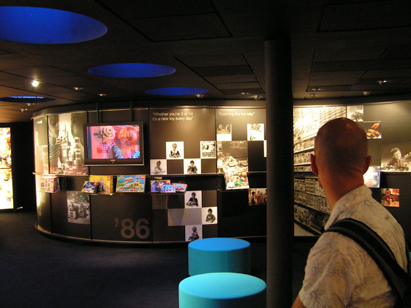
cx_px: 206
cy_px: 154
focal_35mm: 38
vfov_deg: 37.7
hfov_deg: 49.0
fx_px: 451
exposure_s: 1/20
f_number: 2.8
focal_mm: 6.3
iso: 200
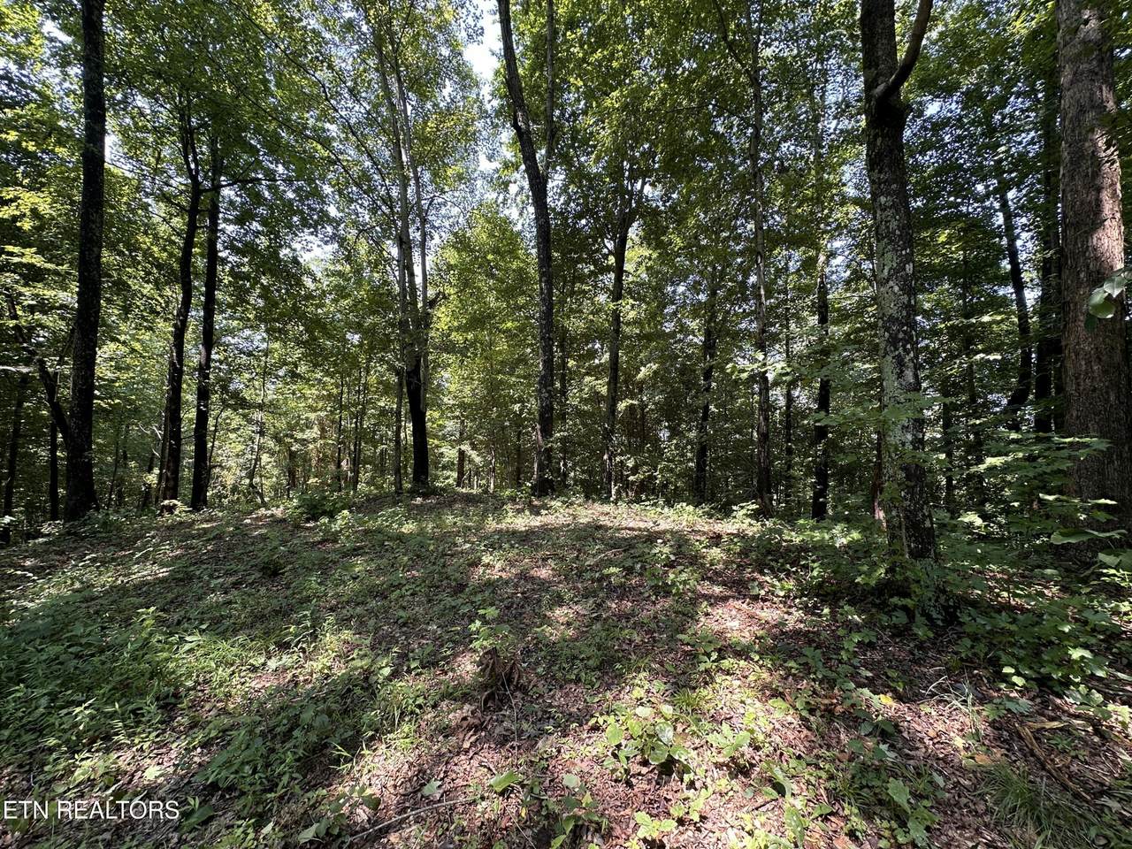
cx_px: 566
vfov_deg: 85.7
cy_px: 424
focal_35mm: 14
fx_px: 458
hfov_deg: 102.1
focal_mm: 2.22
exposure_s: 1/99
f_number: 2.2
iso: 50
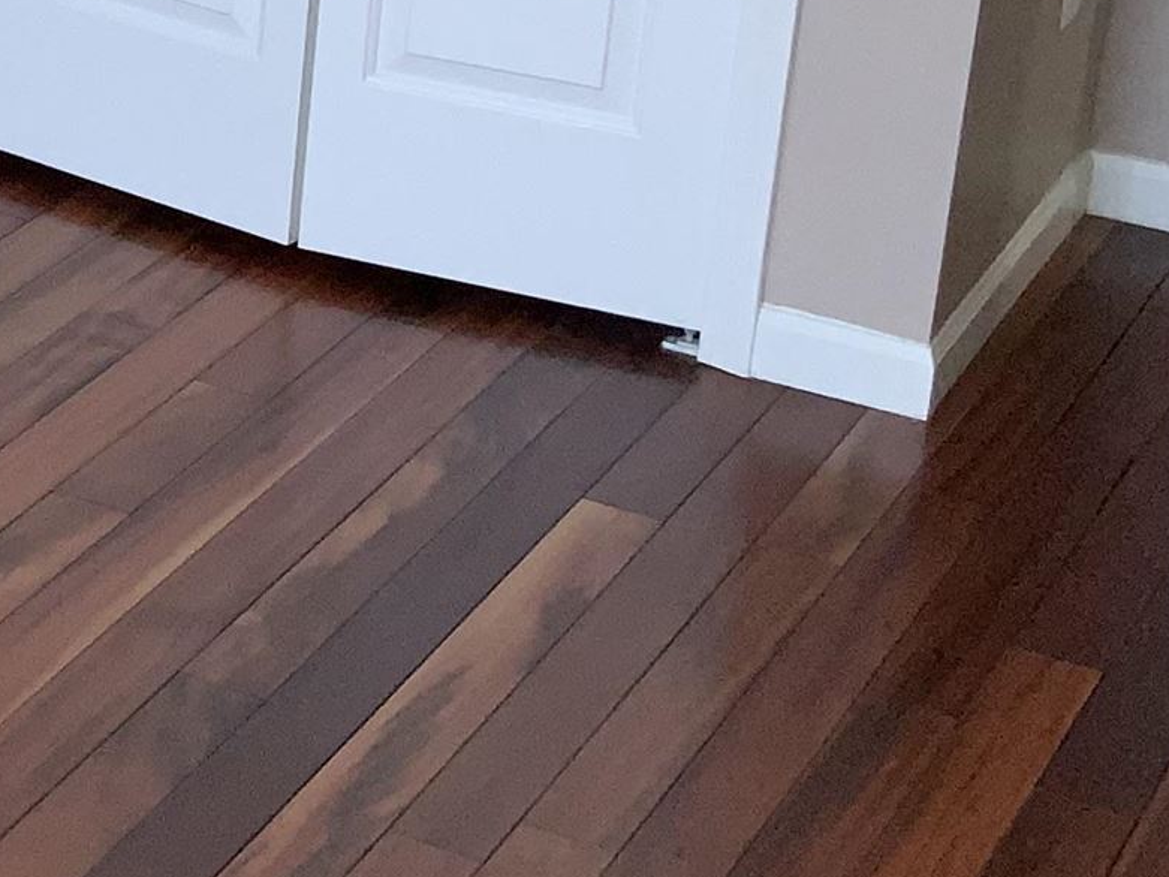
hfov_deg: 15.8
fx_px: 3850
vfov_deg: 12.7
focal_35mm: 114
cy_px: -166
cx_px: -614
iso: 32
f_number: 1.8
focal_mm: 3
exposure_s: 1/120
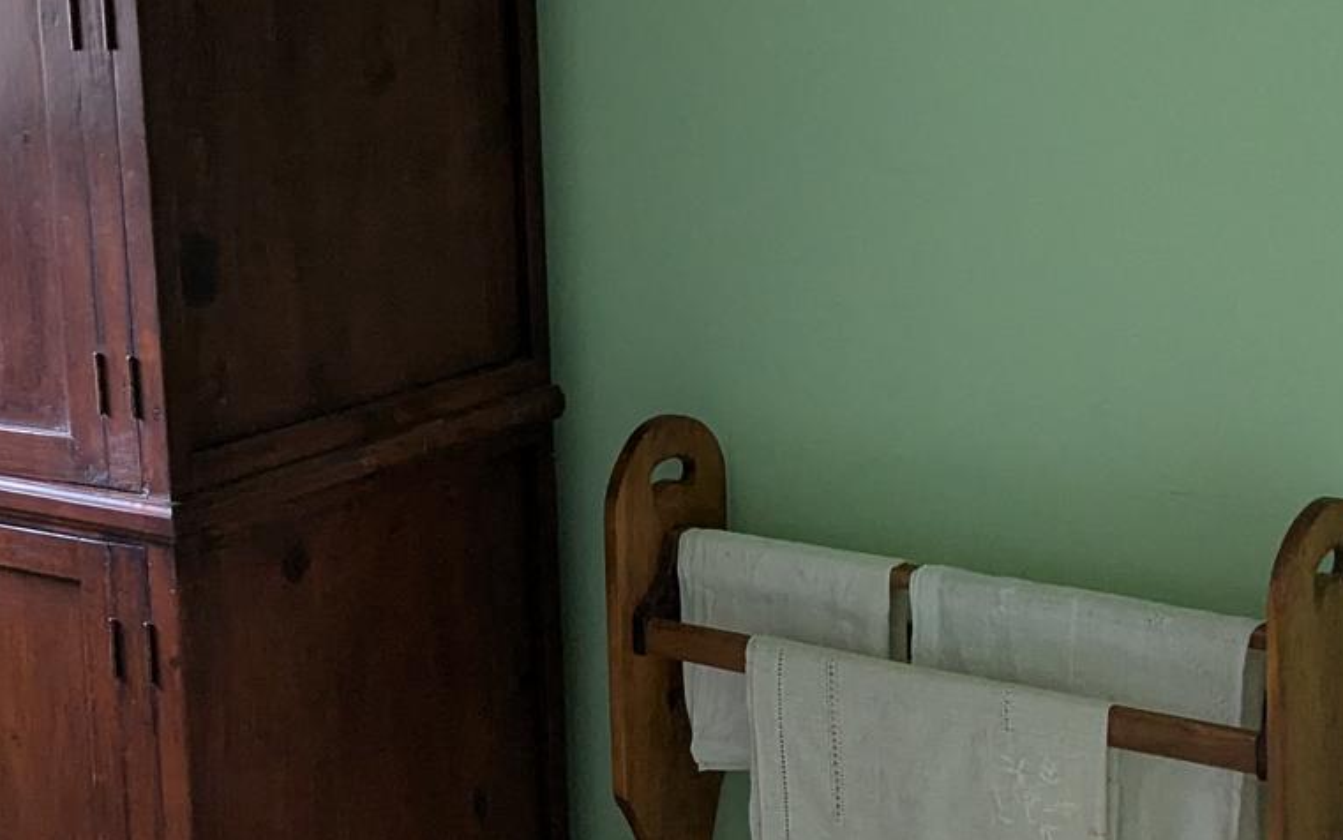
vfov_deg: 16.9
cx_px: 436
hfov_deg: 26.6
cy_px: 323
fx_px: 2819
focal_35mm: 77
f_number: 1.73
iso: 245
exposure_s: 1/120
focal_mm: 4.38
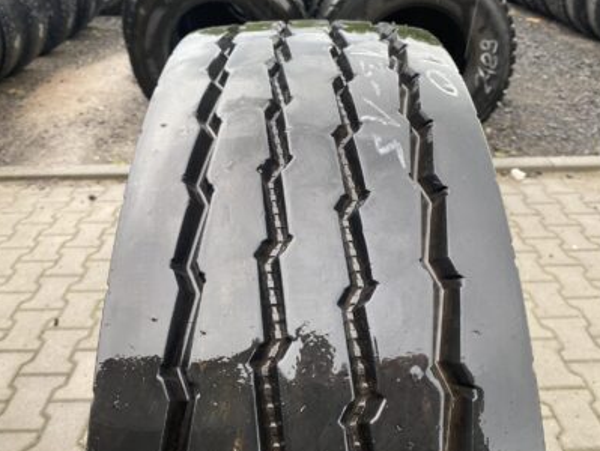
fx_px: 486
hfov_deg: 63.4
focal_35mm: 28
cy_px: 235
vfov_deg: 49.8
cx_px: 314
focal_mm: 4.25
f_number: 1.8
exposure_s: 1/122
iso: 40
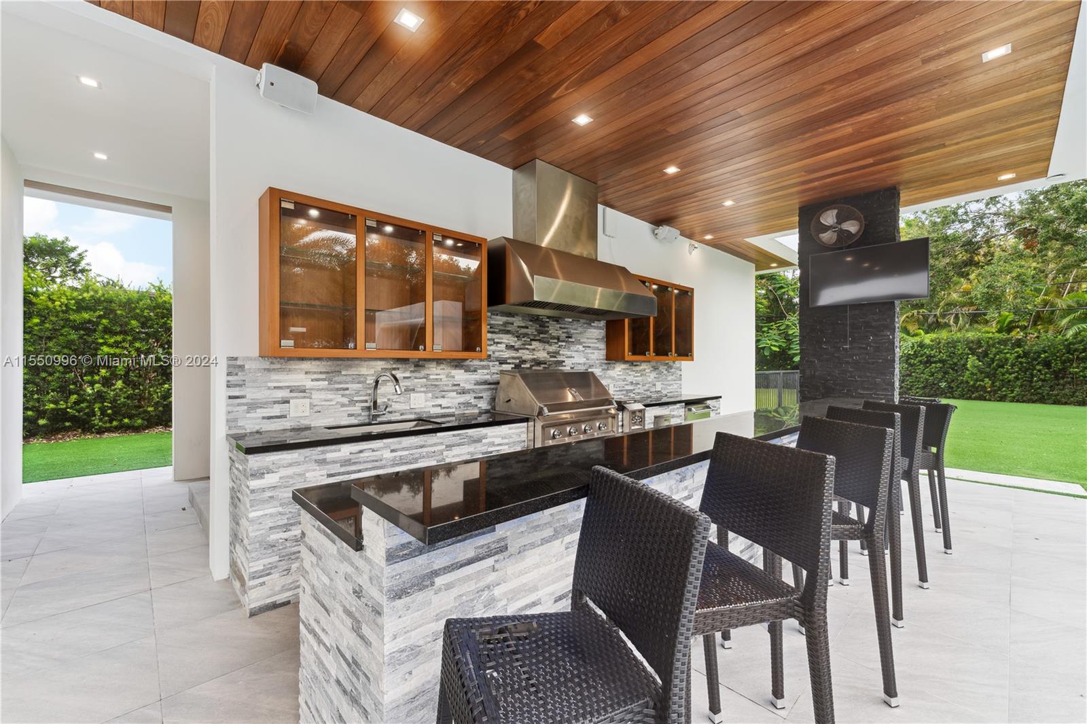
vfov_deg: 81.2
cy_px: 362
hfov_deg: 104.3
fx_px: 423
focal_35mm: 14
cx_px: 544
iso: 100
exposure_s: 1/30
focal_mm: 14
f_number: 9
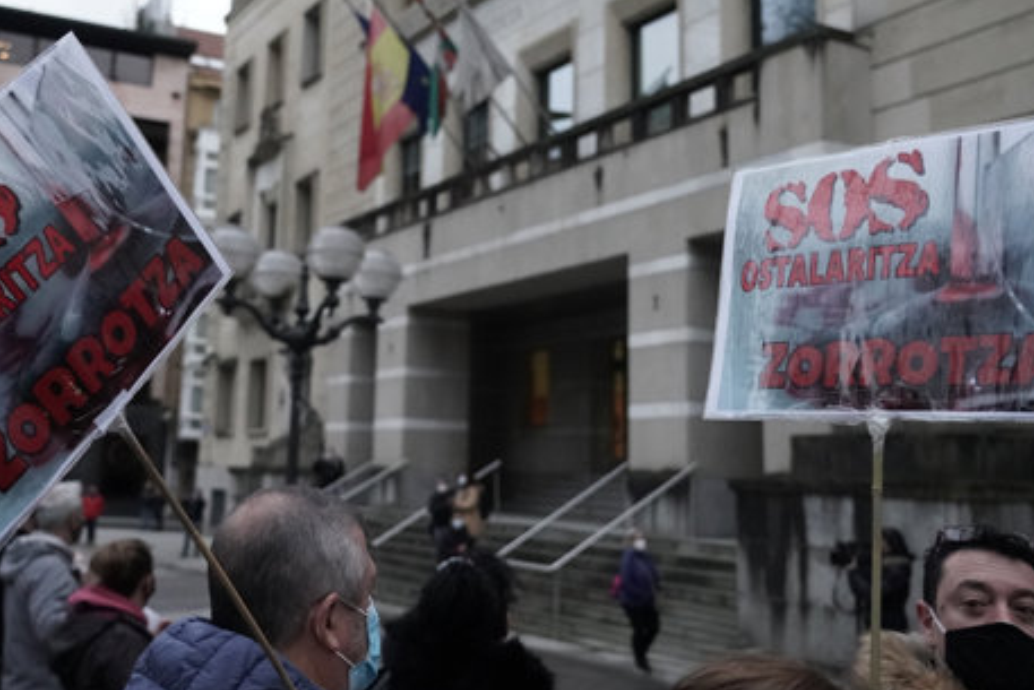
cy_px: 239
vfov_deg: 31.7
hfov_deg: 46.4
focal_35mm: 42
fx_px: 1207
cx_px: 489
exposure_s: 1/1250
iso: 10000
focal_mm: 30
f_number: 4
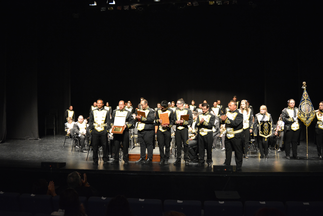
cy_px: 108
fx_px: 269
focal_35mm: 30
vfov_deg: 43.7
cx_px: 162
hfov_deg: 61.9
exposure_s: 1/30
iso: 2800
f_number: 3.5
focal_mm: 20
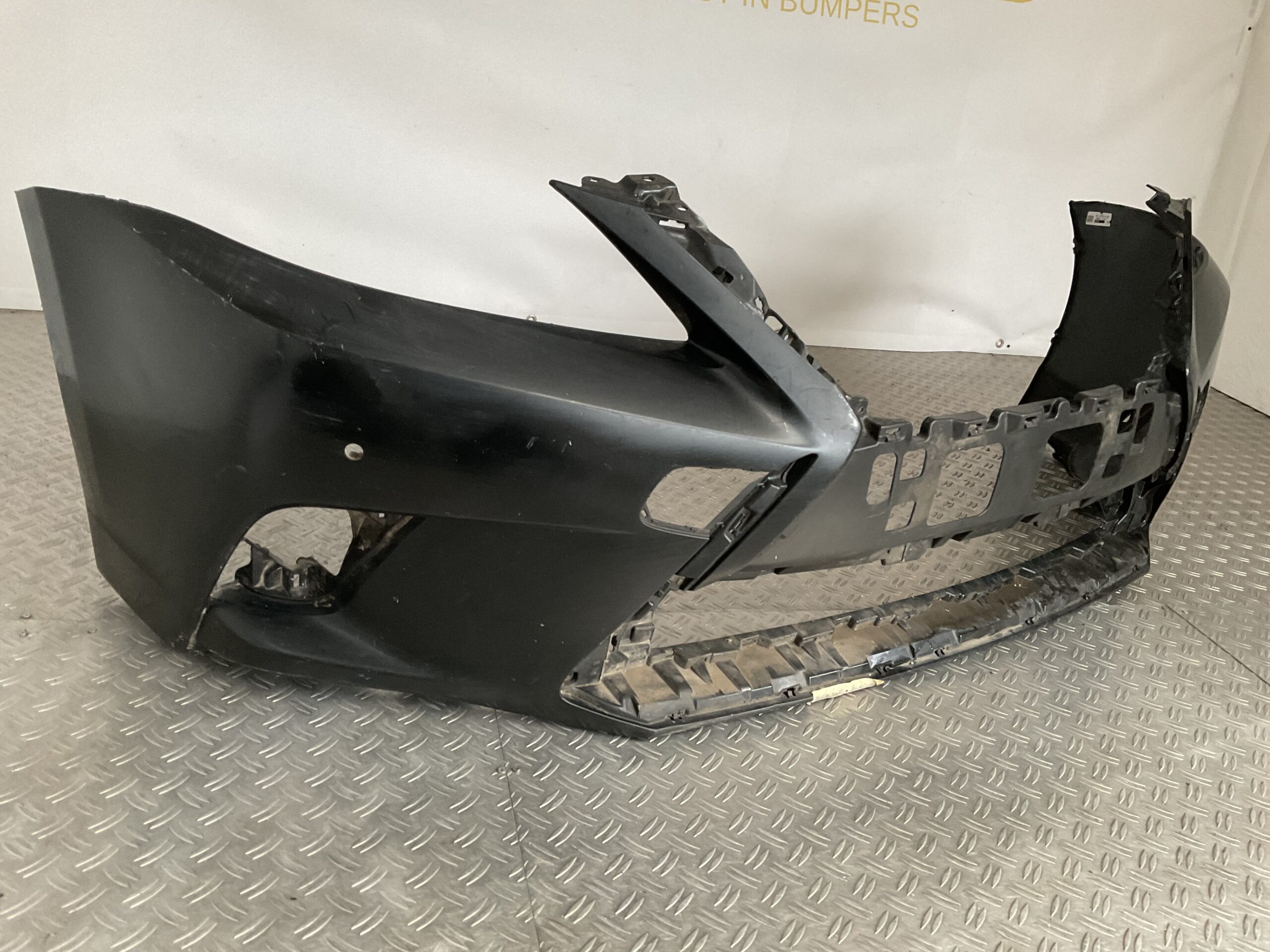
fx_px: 1064
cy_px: 476
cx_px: 635
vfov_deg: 48.2
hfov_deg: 61.7
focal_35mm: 29
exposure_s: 1/50
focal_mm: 3
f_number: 1.8
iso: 160
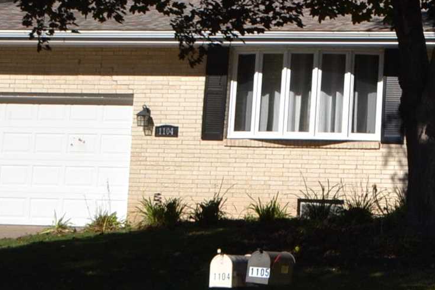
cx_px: 683
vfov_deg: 8.8
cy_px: -203
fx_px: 1824
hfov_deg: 12.8
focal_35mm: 151
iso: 100
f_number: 8
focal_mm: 24
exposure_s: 1/200
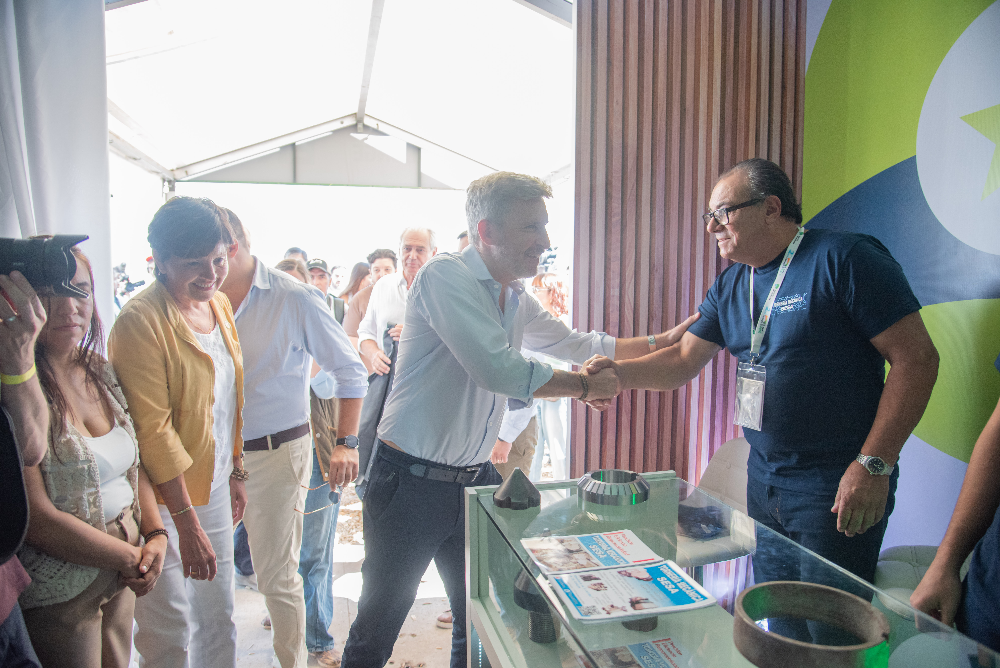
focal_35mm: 24
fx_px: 667
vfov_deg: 53.2
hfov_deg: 73.7
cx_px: 500
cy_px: 334
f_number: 4
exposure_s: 1/320
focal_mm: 24
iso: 1250
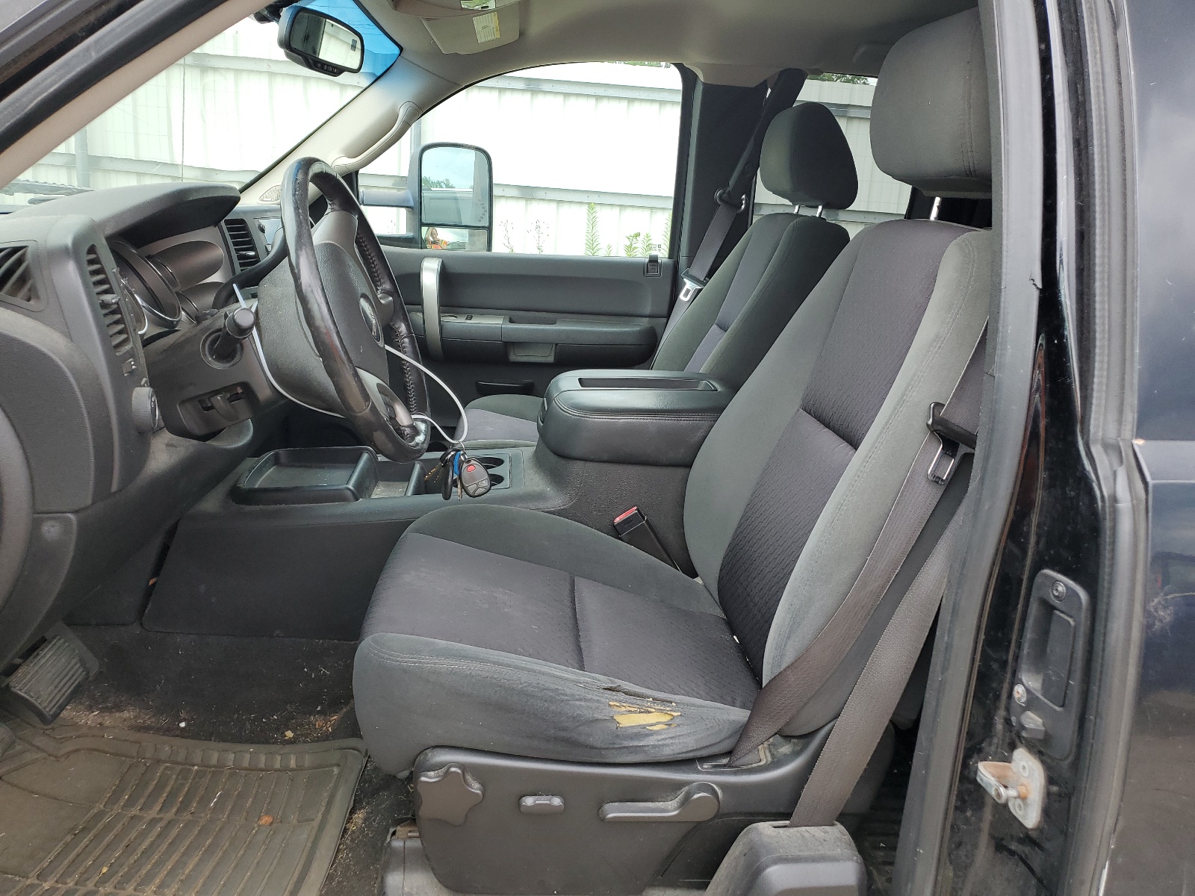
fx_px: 898
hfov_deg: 67.3
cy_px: 448
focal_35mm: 26
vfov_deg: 53.1
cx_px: 598
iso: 50
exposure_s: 1/196
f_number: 1.5
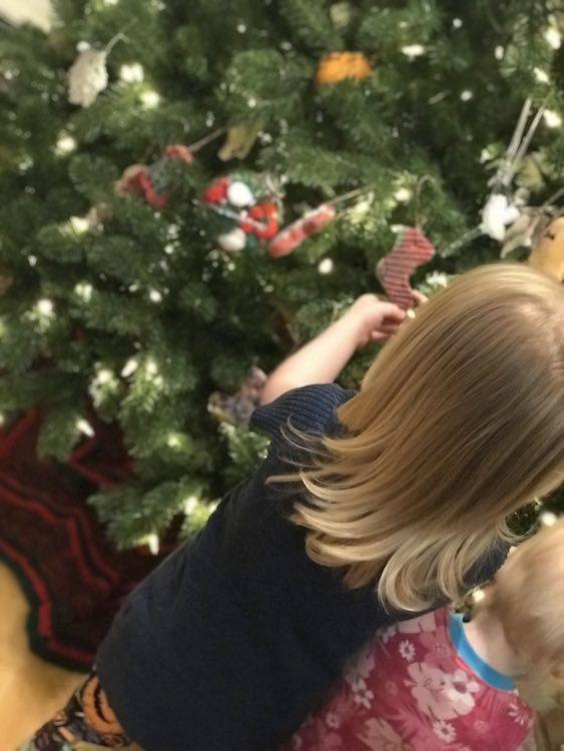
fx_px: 1238
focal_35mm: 57
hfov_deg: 25.7
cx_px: 282
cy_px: 376
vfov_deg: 33.8
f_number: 2.8
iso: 1250
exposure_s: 1/60
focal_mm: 6.6
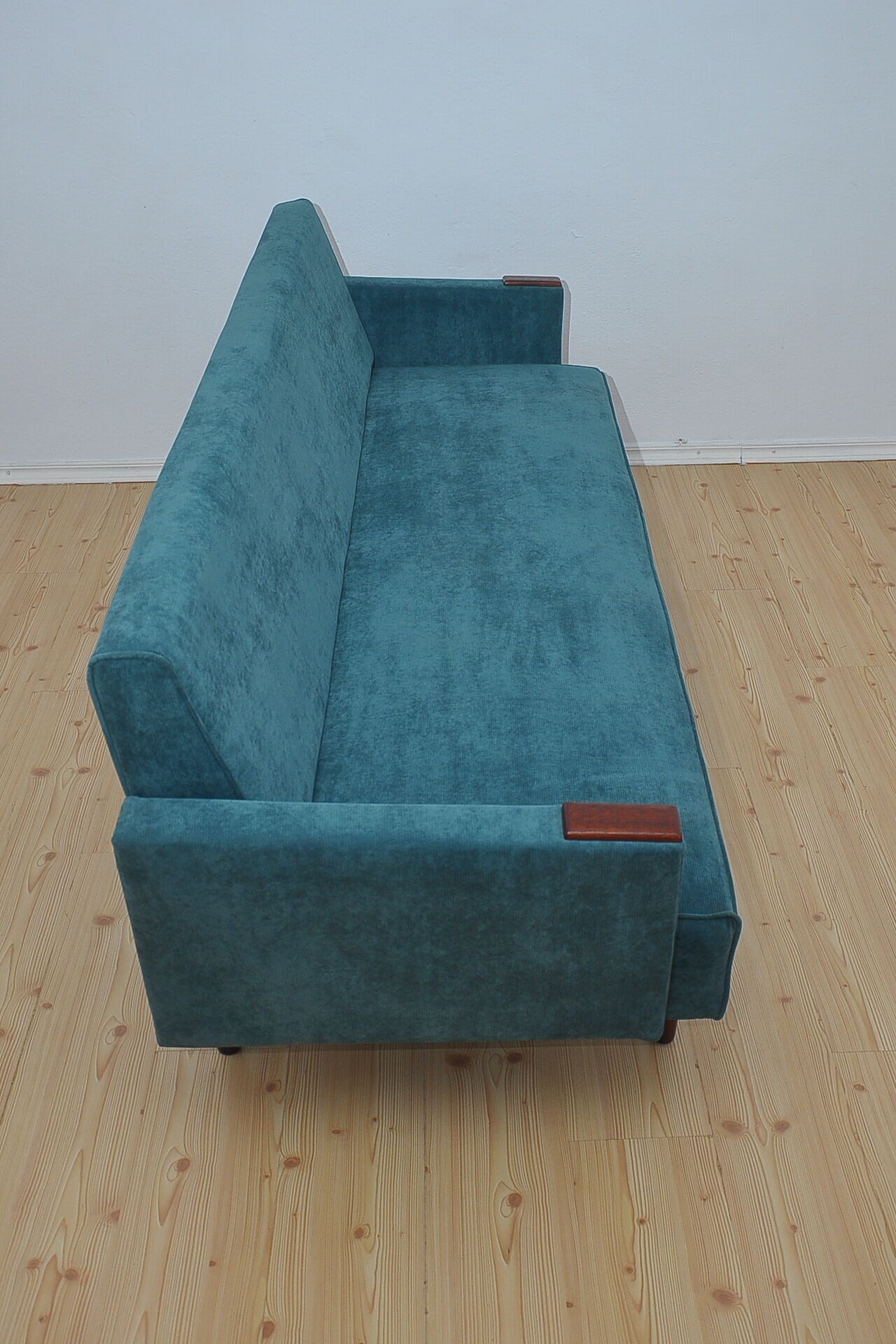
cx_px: 448
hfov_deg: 36.9
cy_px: 672
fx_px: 1344
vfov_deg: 53.1
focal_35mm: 36
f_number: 5.6
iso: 220
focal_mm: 24
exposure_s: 1/200
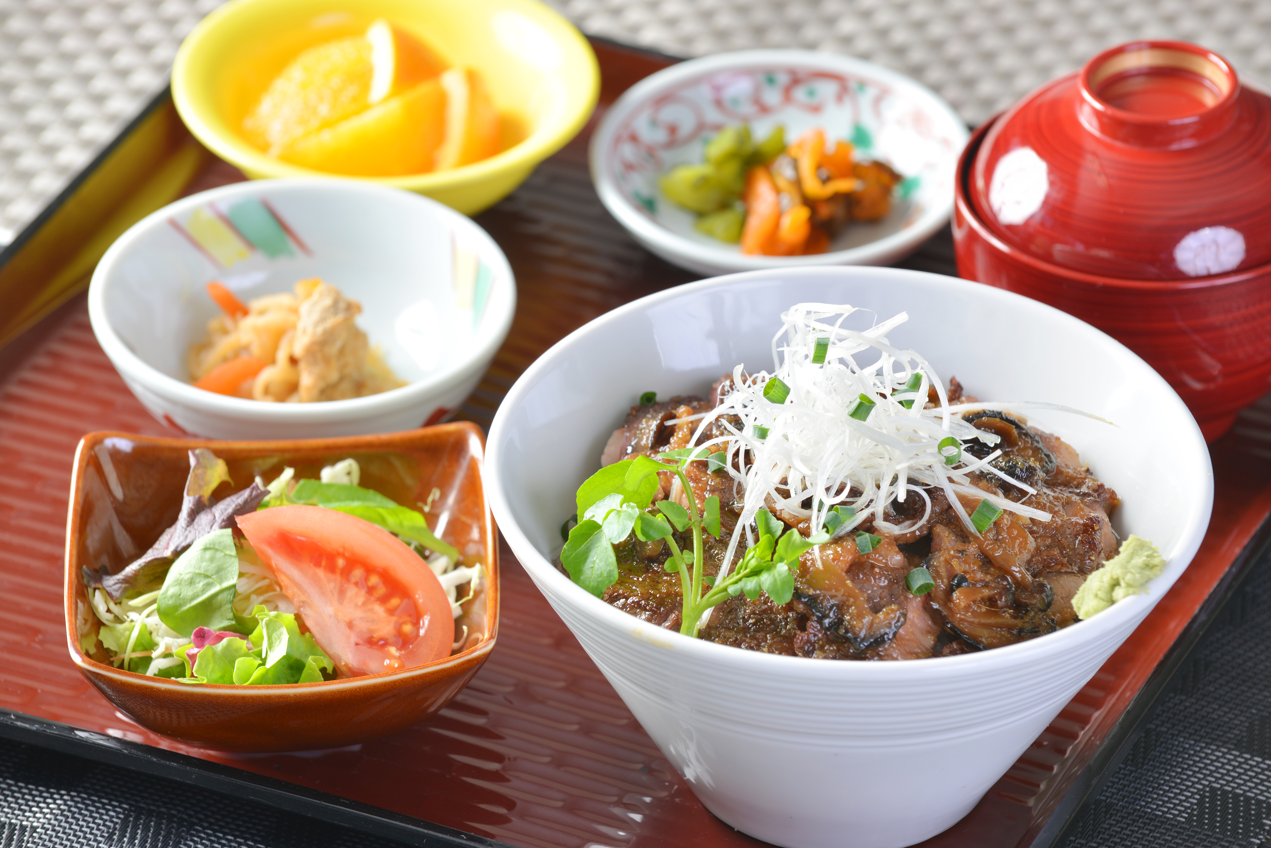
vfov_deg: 6.9
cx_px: 636
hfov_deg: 10.3
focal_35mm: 200
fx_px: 7063
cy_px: 424
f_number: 11
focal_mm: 200
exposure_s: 1/80
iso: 100
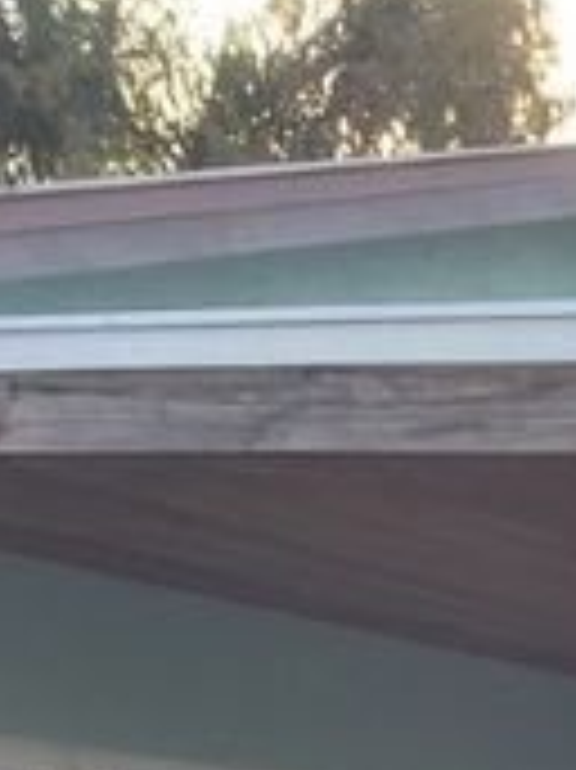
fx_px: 2688
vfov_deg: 14.4
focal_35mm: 121
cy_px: 1367
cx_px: 968
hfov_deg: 11.5
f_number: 2.4
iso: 25
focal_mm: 3.3
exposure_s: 1/120
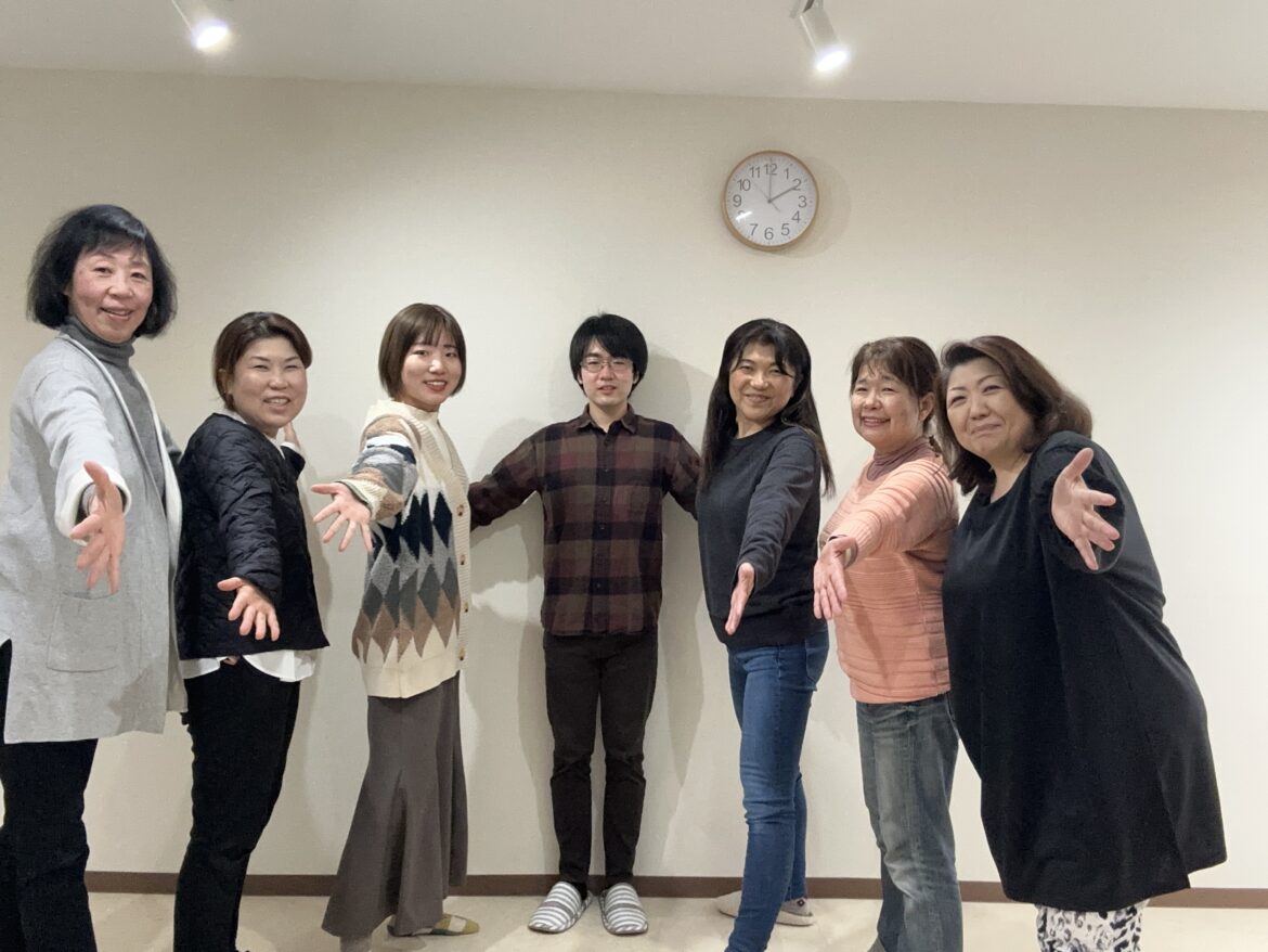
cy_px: 476
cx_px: 634
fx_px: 1099
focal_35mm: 30
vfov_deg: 46.8
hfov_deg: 60.0
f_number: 1.9
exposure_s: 1/60
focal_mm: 2.69
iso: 160
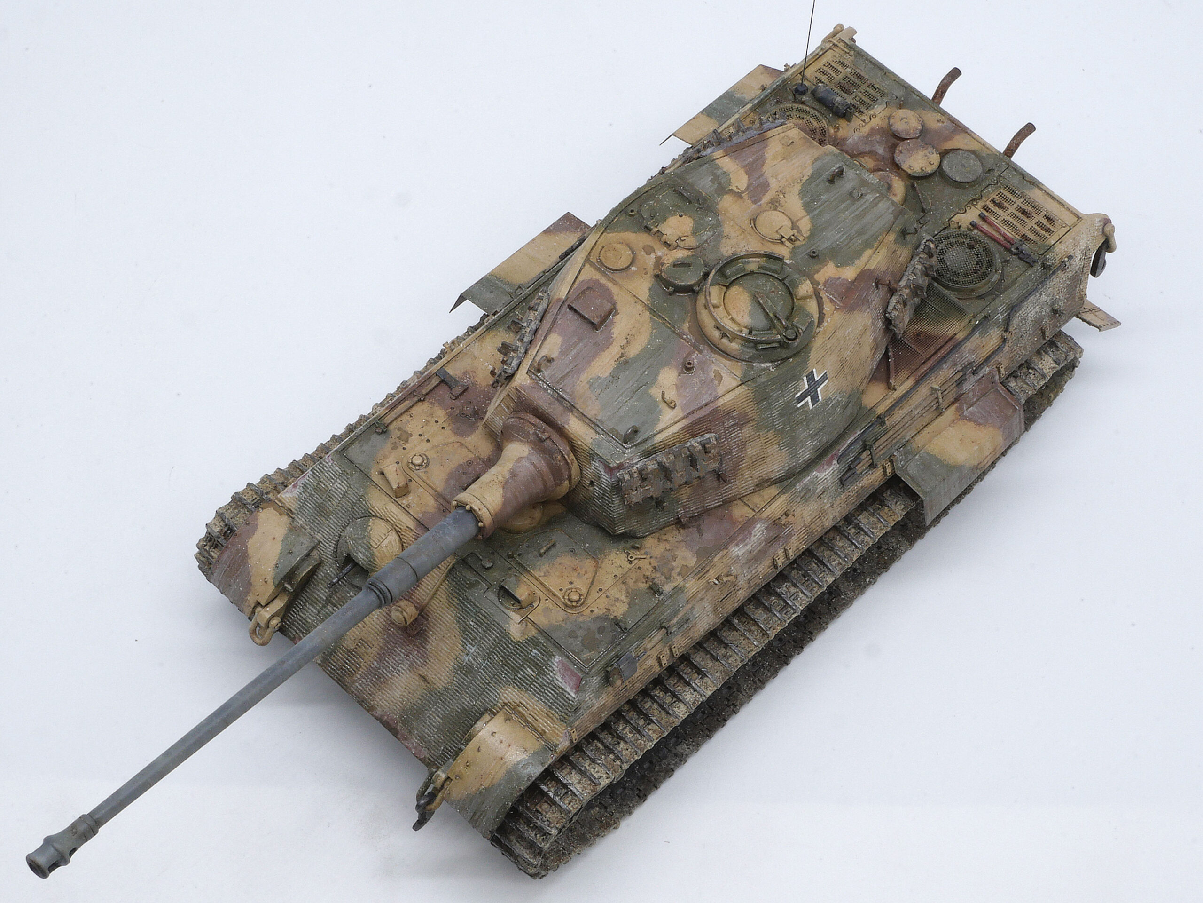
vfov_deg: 24.4
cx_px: 602
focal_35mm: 60
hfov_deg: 32.2
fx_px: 2085
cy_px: 452
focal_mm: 30
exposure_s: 1/4
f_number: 22
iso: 200
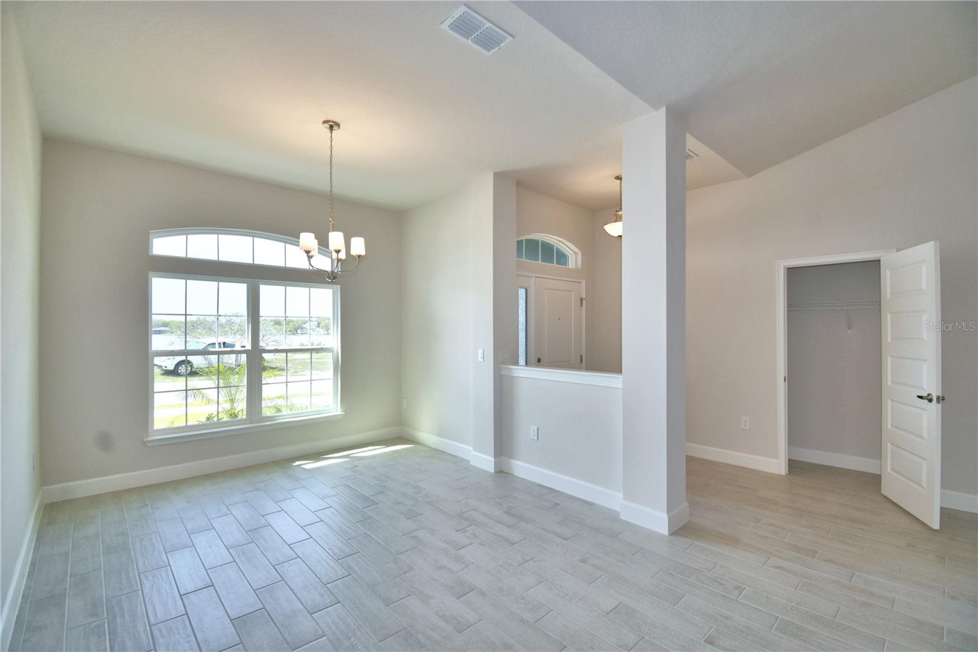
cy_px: 326
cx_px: 489
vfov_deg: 77.3
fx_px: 407
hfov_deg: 100.4
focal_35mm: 15
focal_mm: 10
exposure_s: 1/100
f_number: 4.5
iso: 100
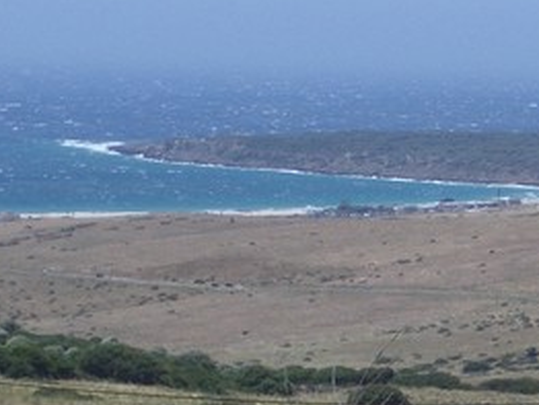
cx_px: 362
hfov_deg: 7.4
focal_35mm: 268
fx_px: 4177
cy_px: 221
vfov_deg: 5.6
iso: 50
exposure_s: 1/320
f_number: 6.2
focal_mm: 12.2
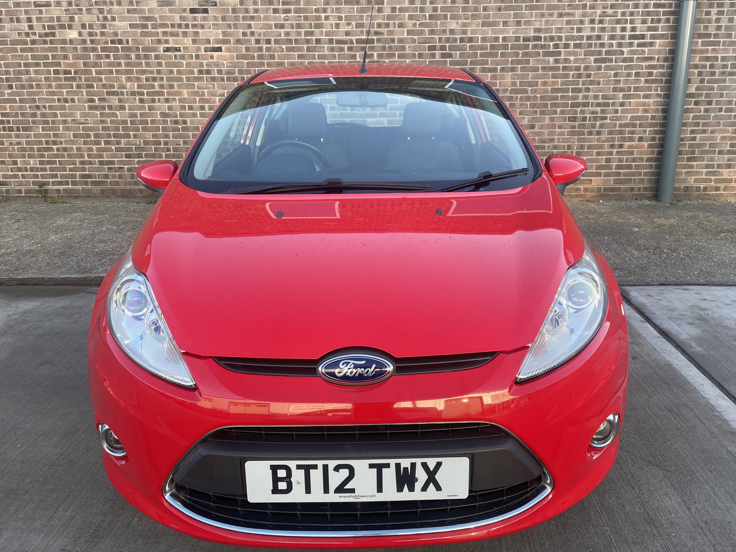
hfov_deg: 61.6
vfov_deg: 48.2
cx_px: 387
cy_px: 277
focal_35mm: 29
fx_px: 617
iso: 32
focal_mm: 4.2
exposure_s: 1/231
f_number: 1.6
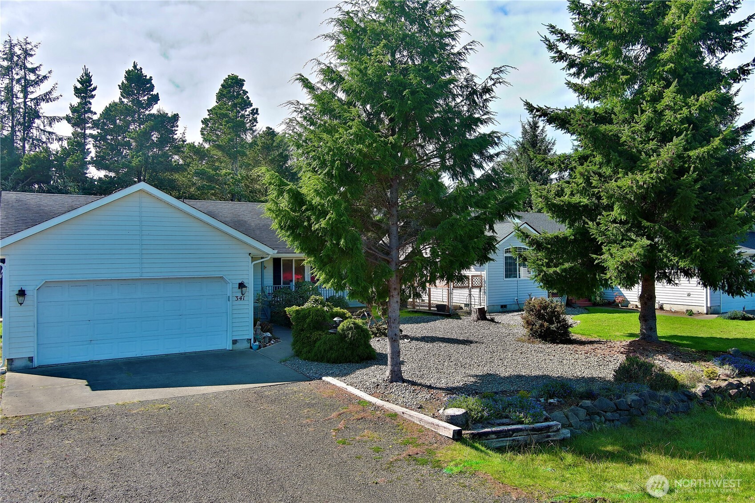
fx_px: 608
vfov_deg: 45.0
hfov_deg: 63.7
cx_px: 378
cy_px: 252
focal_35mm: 29
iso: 100
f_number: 2.8
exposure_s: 1/1101
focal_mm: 10.57
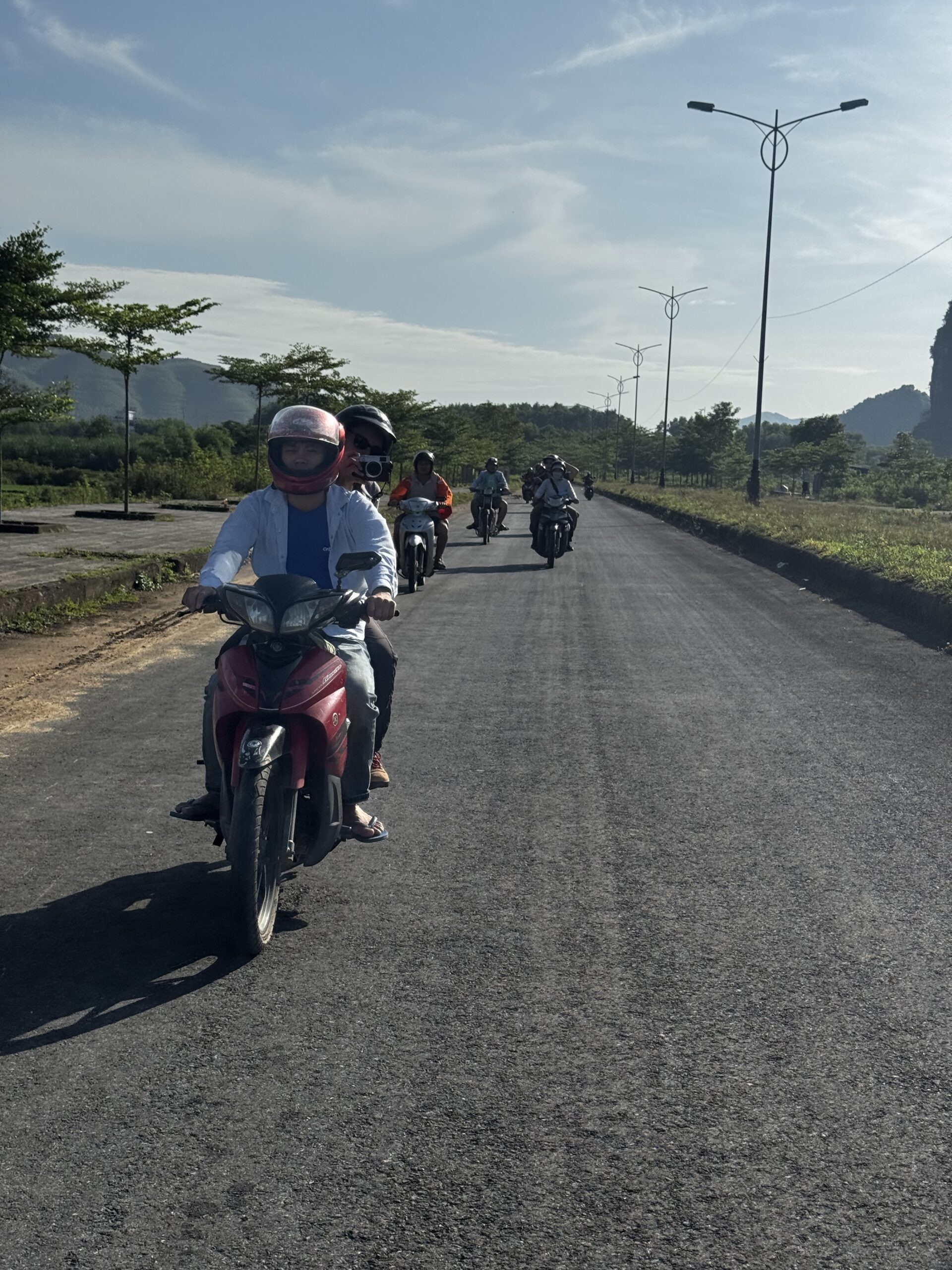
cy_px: 635
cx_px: 476
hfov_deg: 30.3
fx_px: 1760
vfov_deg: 39.7
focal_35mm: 48
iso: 64
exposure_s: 1/9009
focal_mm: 6.76
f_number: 1.78
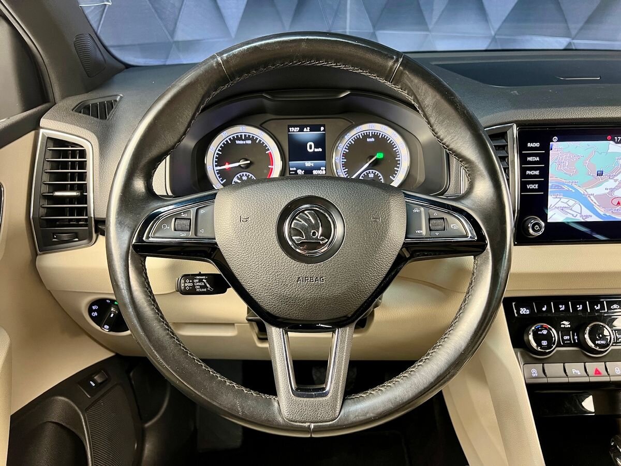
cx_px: 310
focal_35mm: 26
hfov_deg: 67.3
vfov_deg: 53.1
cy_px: 233
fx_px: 466
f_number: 1.5
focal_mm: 5.7
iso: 250
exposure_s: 1/50
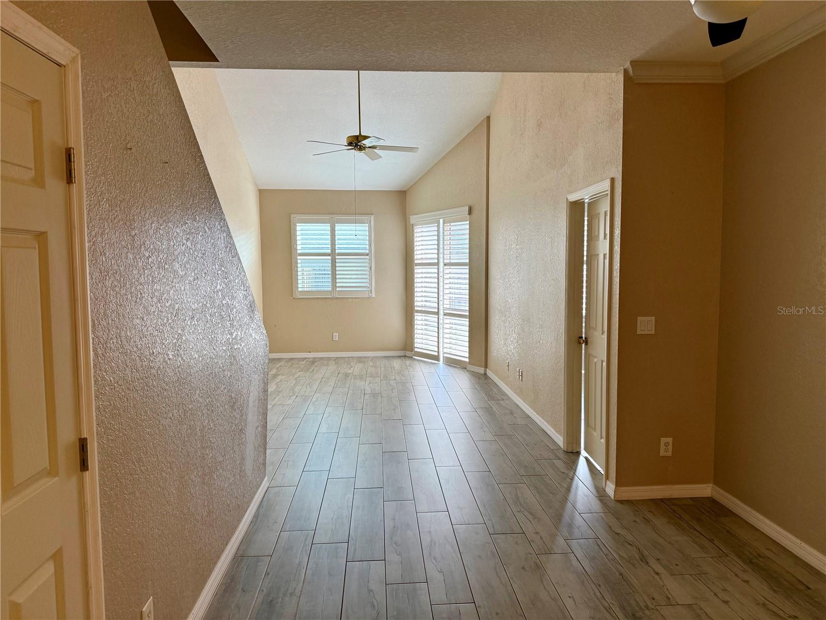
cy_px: 310
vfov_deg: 56.8
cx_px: 413
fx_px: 573
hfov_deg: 71.6
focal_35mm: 24
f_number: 1.78
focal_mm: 6.76
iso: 125
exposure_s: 1/133
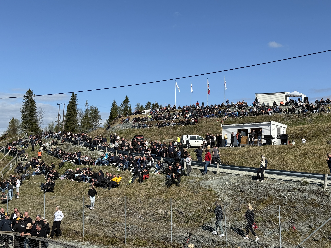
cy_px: 124
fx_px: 459
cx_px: 166
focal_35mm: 48
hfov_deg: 39.7
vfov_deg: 30.3
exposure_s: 1/7143
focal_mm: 6.76
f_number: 1.78
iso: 64
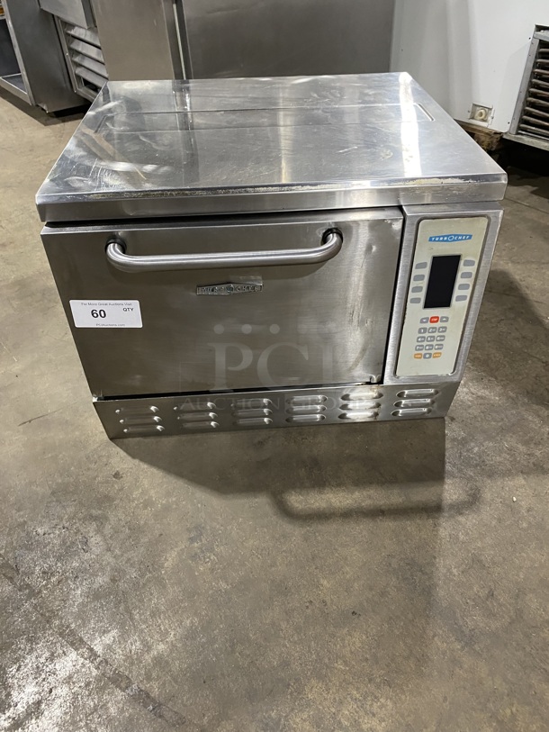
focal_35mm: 26
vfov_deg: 67.3
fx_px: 550
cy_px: 366
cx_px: 274
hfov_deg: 53.1
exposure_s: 1/60
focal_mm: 4.25
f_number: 1.8
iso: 320
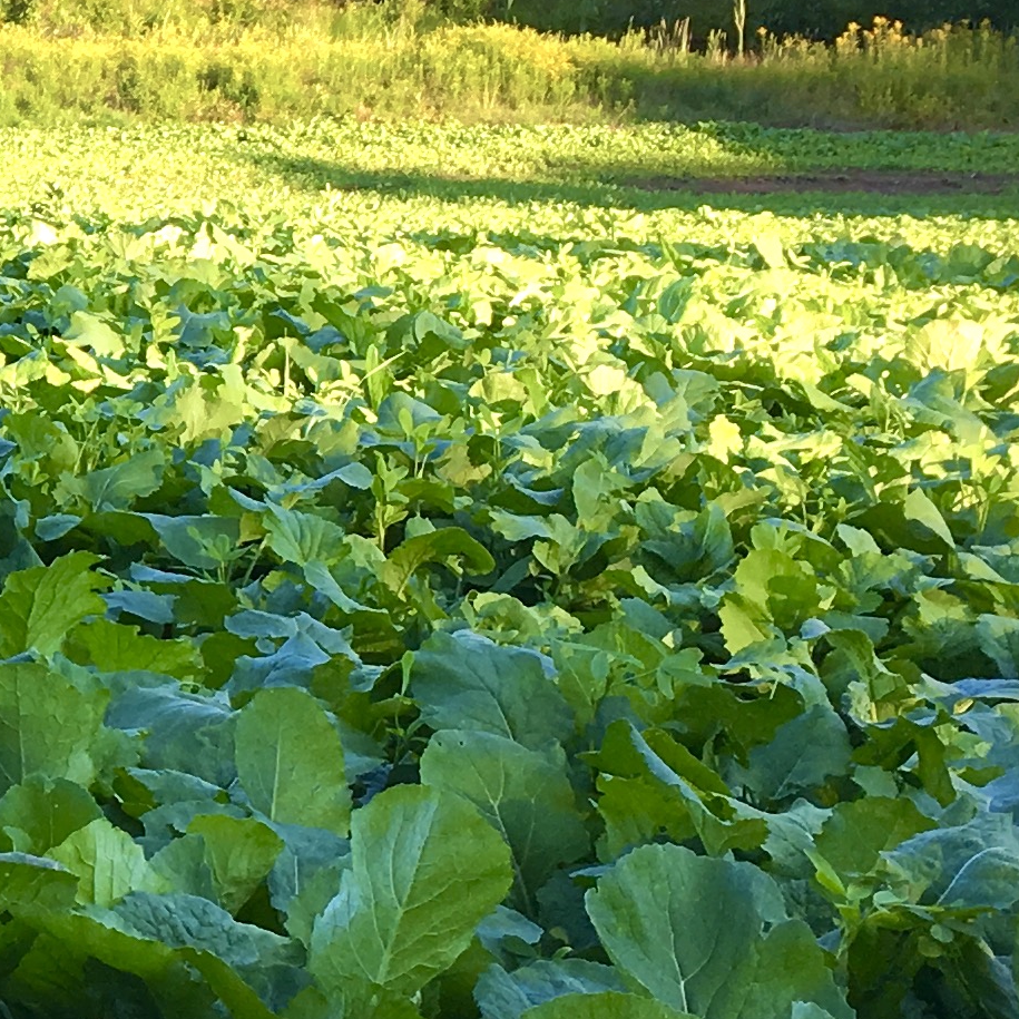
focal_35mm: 113
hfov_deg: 14.1
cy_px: 518
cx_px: -653
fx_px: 3763
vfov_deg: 15.4
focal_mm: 4.15
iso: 25
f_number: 2.2
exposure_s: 1/278
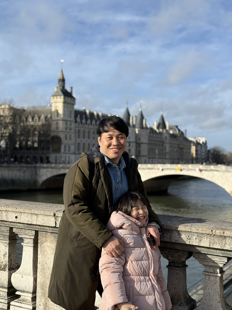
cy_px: 155
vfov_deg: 39.7
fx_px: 429
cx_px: 116
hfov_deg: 30.3
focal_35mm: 48
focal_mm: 6.76
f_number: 1.78
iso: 80
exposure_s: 1/4878
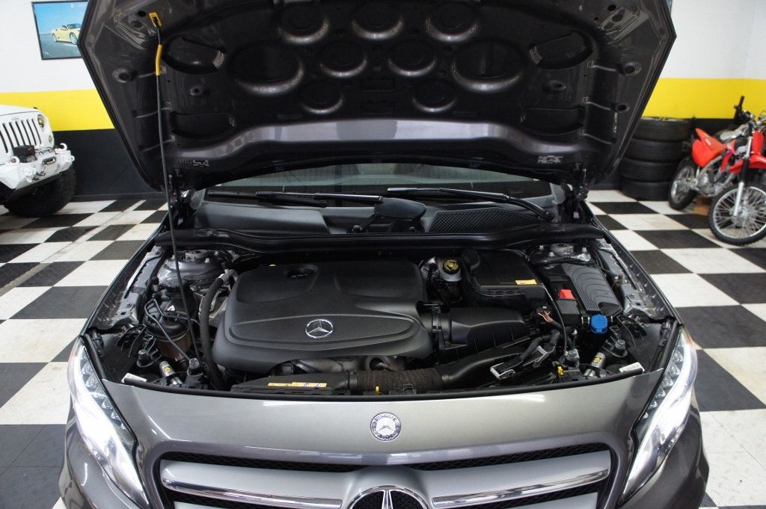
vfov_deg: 47.9
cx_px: 383
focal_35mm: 27
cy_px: 254
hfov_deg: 67.4
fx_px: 574
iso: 1250
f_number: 3.5
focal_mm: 18
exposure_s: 1/80
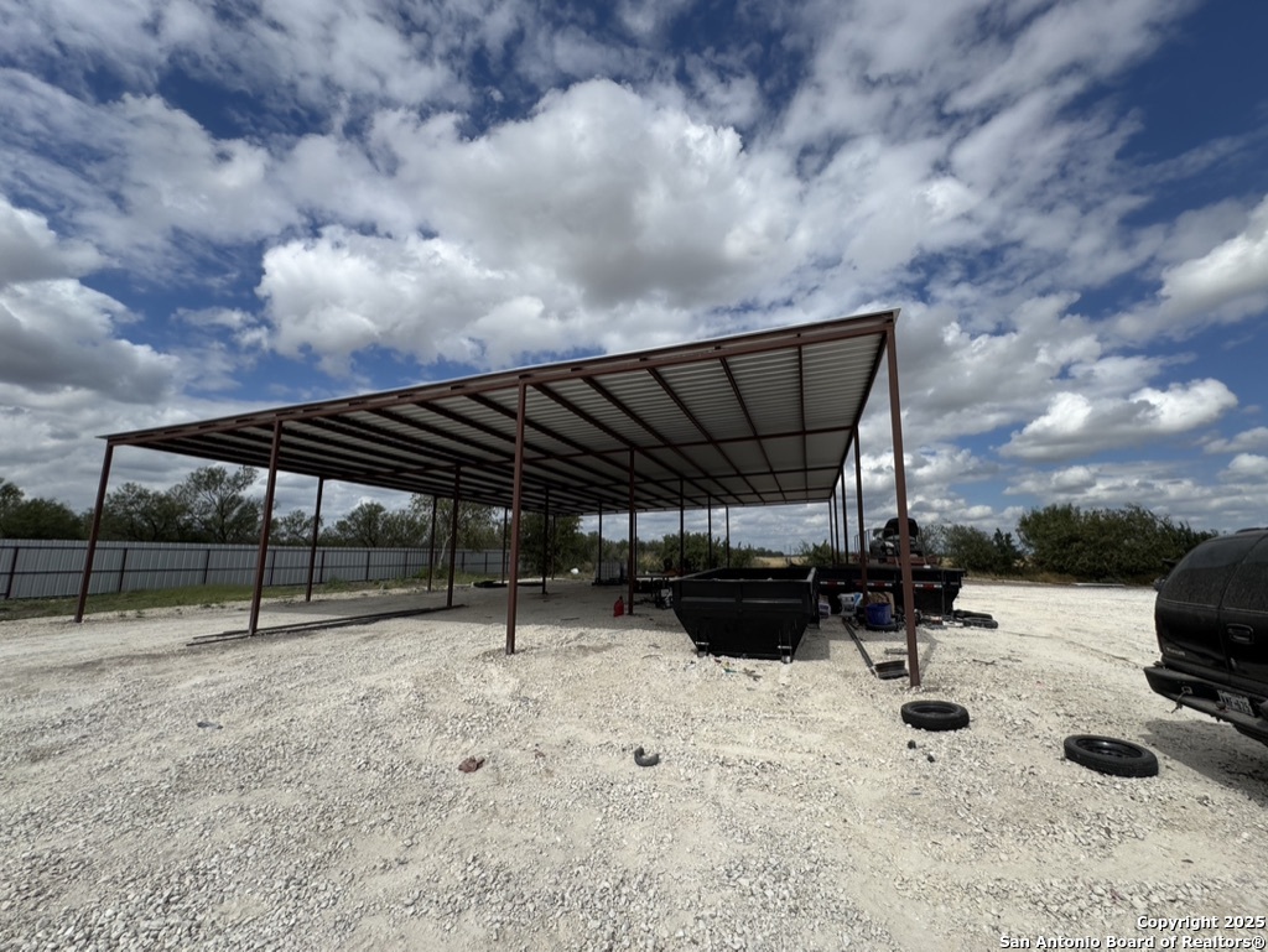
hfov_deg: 102.0
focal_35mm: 14
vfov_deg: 85.7
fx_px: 513
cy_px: 476
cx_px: 634
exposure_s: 1/2985
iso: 50
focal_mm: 2.22
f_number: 2.2
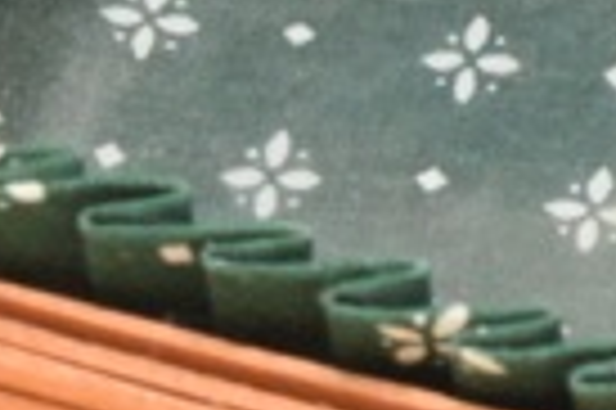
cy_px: -115
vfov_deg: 3.0
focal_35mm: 461
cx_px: 1313
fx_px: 7879
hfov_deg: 4.4
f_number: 5
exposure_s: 1/60
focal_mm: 42
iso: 2200
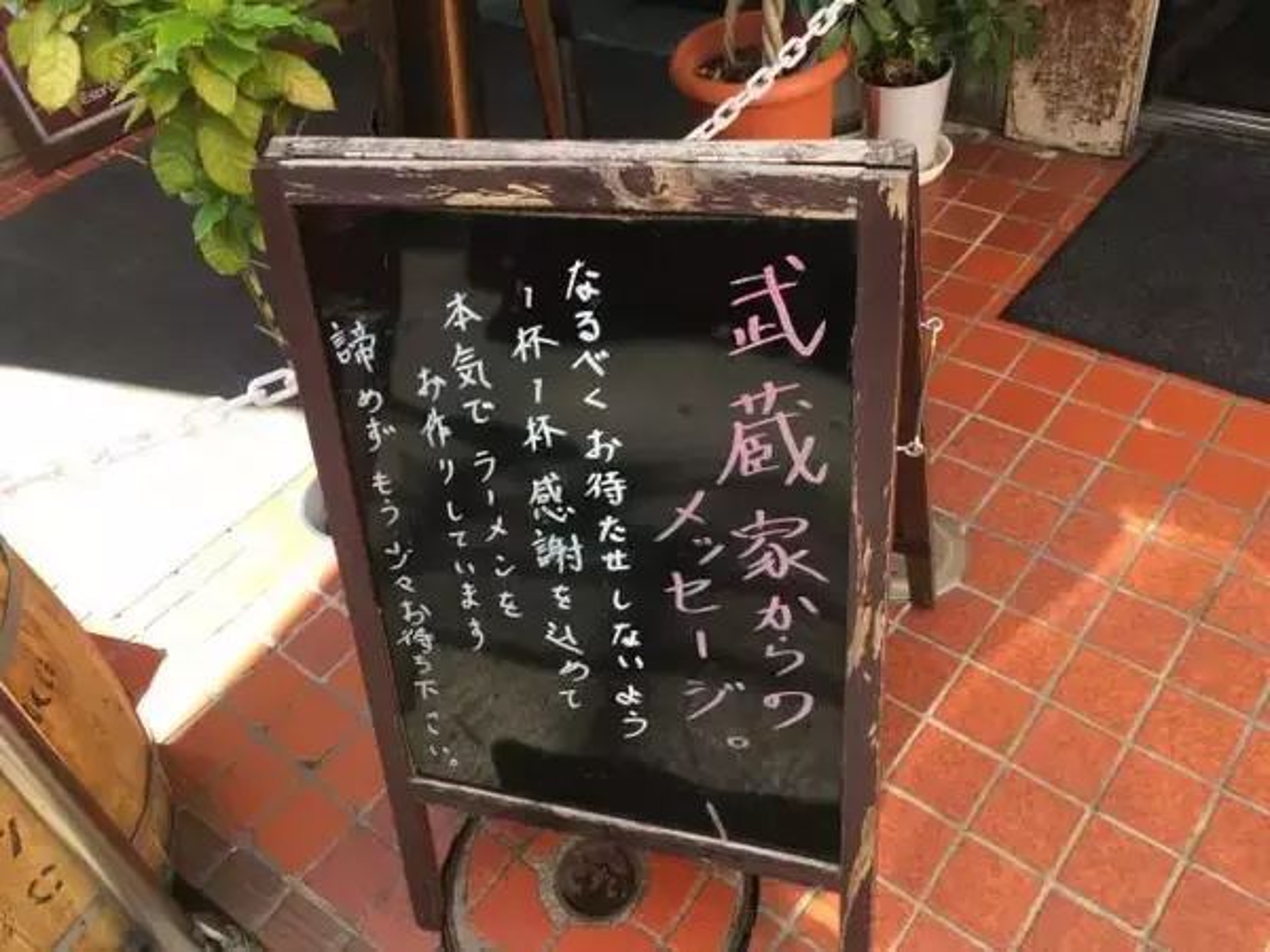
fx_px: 1064
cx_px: 635
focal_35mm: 29
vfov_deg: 48.2
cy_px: 476
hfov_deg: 61.7
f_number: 2.2
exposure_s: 1/206
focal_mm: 4.15
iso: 32
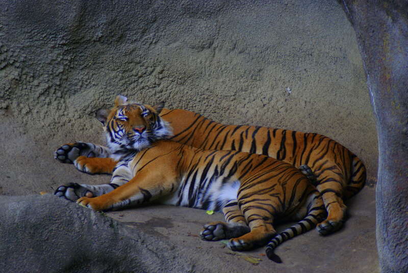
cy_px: 136
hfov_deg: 10.1
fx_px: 2298
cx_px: 204
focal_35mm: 202
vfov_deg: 6.8
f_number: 4.5
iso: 400
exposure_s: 1/160
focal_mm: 135
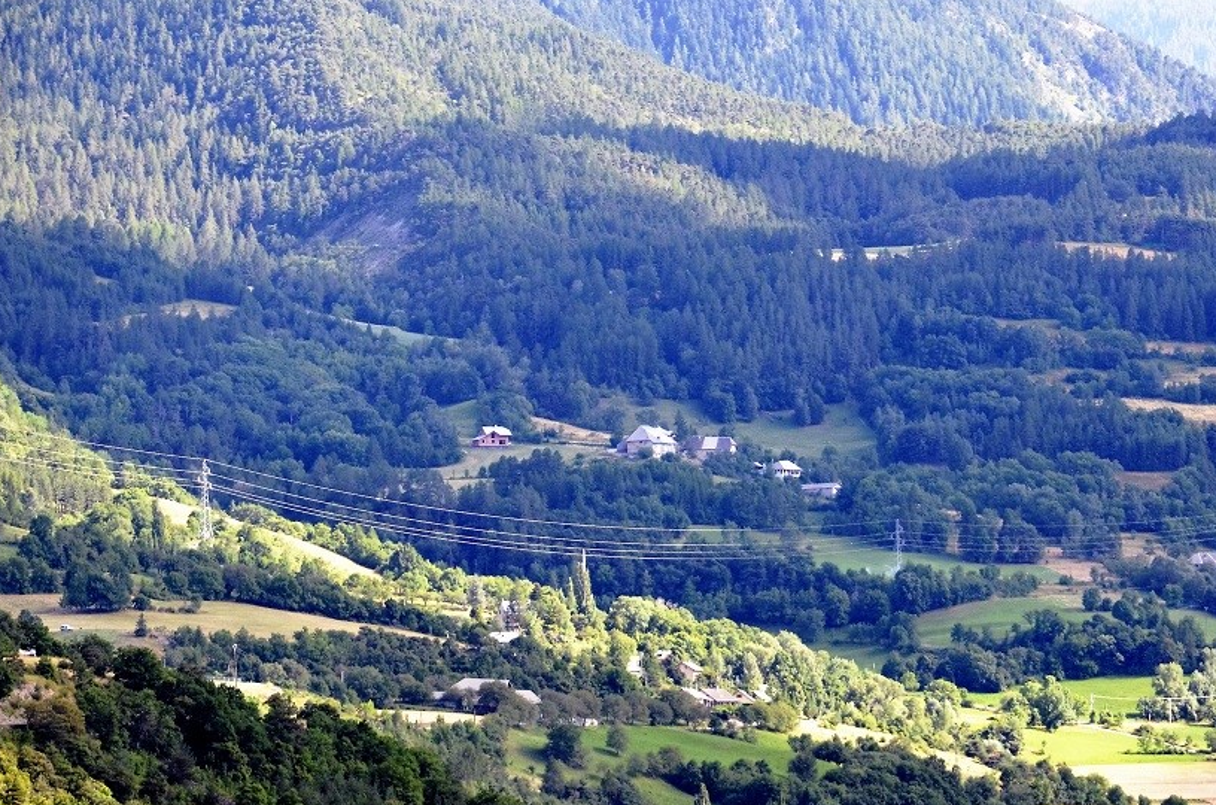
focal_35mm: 198
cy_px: 432
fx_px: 6660
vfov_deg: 6.9
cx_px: 754
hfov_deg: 10.4
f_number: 7.1
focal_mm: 105
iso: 1600
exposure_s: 1/800
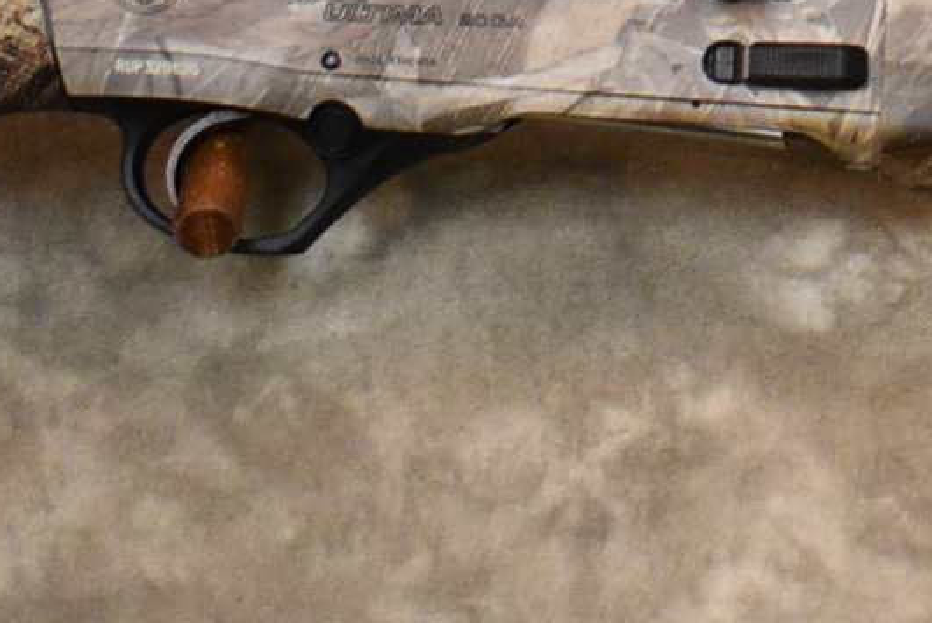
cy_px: -669
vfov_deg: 8.5
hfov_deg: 13.1
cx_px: 1144
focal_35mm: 152
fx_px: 3938
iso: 1000
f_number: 3.5
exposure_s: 1/125
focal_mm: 18
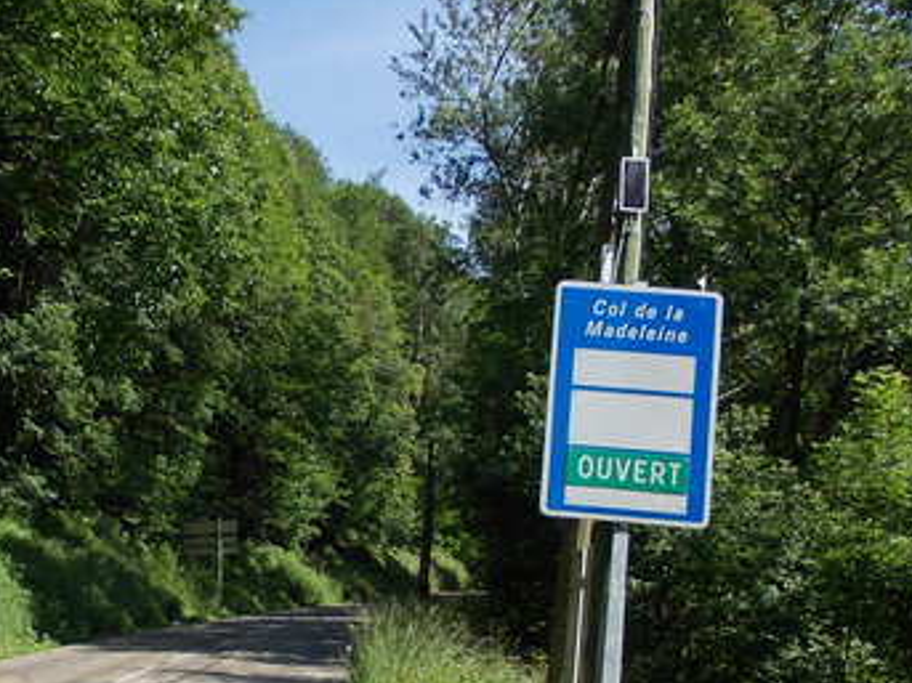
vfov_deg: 29.0
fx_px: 1291
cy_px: 542
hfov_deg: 38.3
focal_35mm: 49
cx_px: 279
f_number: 5.4
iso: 80
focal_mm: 4
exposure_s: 1/200
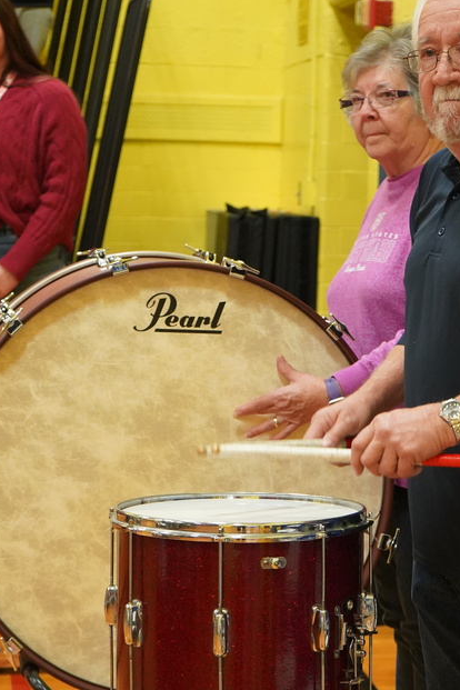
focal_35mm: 89
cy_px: 441
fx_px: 1706
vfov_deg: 22.8
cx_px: 311
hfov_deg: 15.3
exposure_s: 1/160
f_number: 5
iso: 6400
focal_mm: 54
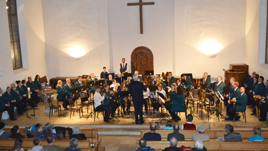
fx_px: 270
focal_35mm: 38
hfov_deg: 52.8
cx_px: 134
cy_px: 71
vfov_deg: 31.2
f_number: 4
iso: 3200
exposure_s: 1/60
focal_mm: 24
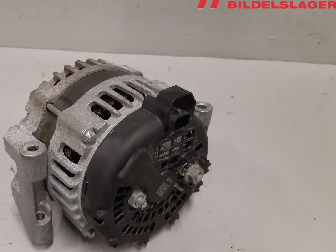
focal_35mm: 36
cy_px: 145
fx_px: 349
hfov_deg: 50.2
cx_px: 104
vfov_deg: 39.6
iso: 125
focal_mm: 3.93
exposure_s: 1/50
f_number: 1.7
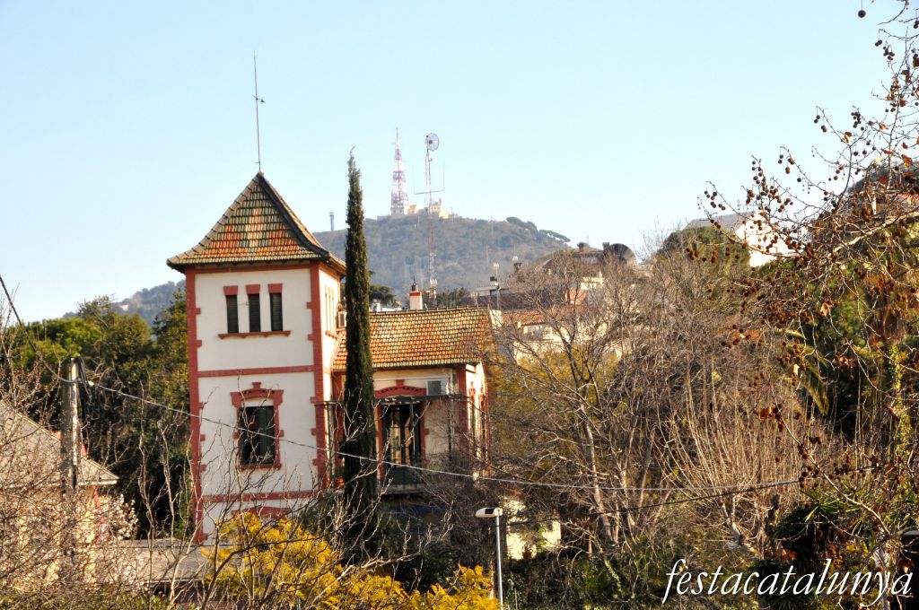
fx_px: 2868
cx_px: 460
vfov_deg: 12.1
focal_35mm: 112
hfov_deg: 18.2
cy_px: 305
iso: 640
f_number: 11
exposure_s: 1/500
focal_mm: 75
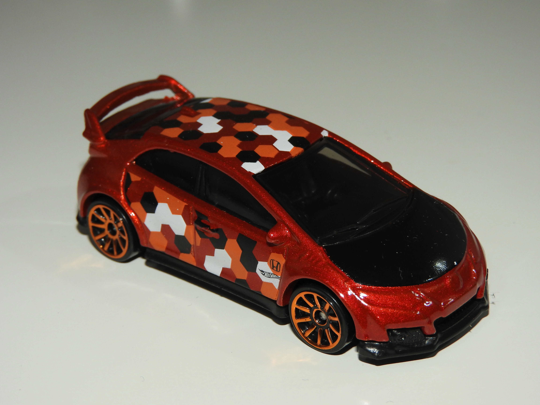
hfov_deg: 20.7
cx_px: 270
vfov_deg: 15.6
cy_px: 202
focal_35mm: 95
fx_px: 1482
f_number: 5.3
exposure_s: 1/60
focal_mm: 17
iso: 200
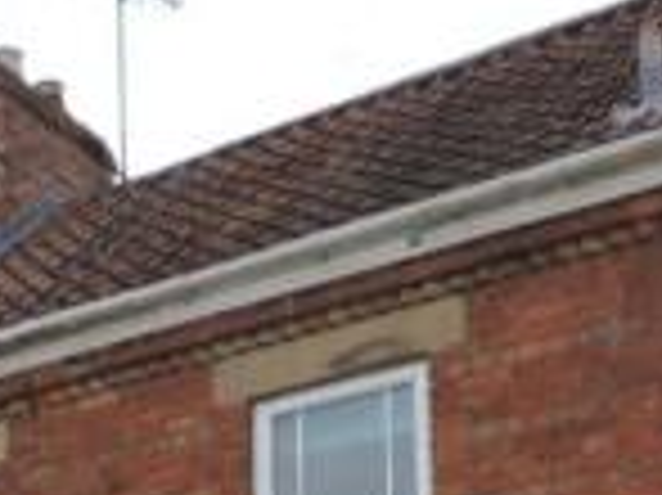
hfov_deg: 20.6
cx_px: 200
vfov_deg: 13.8
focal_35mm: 95
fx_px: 1815
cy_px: 898
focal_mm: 4.3
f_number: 3
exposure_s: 1/200
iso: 140
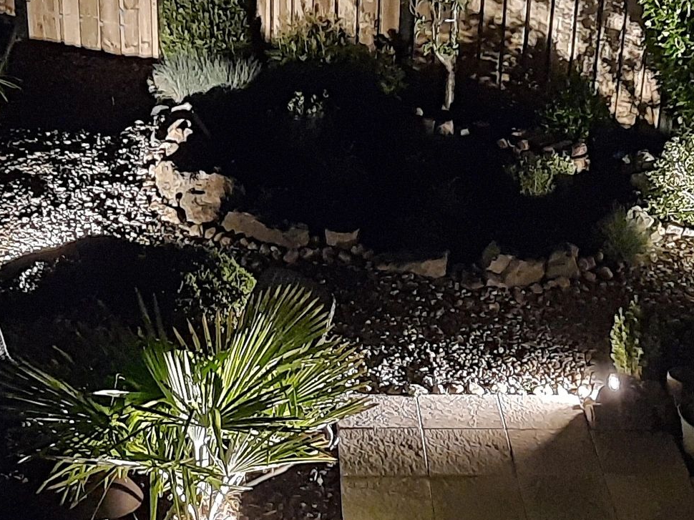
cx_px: 431
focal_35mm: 66
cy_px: 369
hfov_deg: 29.3
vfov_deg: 22.1
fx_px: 1323
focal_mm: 4.6
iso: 2000
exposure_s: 1/20
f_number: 2
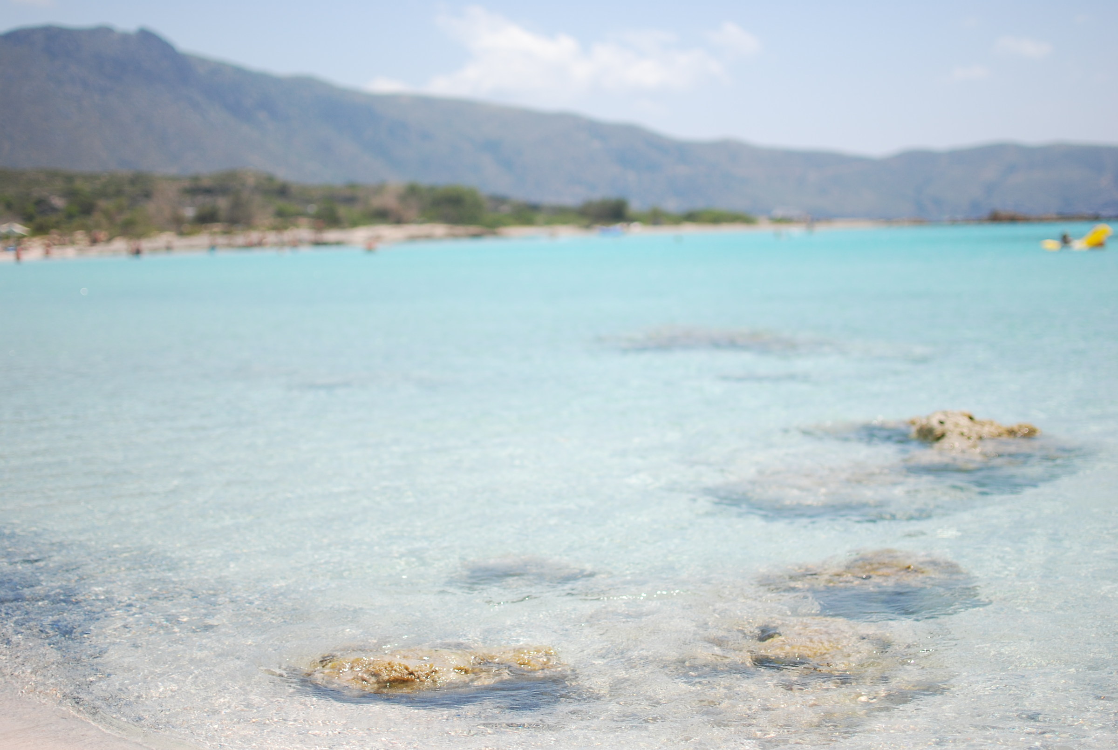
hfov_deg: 37.8
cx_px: 559
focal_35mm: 52
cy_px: 375
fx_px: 1634
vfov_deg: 25.9
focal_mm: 35
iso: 100
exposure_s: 1/4000
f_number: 1.8
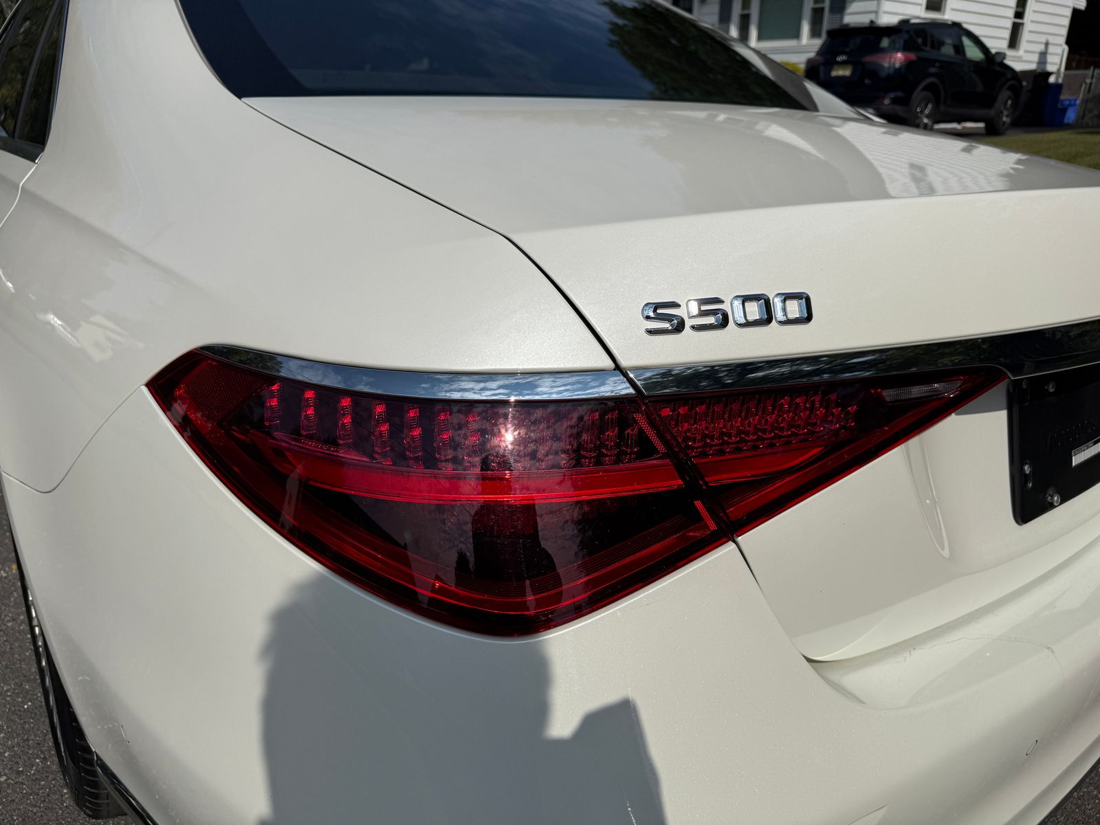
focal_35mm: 24
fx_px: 763
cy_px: 412
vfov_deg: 56.8
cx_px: 550
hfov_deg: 71.6
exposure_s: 1/17544
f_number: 1.78
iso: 64
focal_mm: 6.76
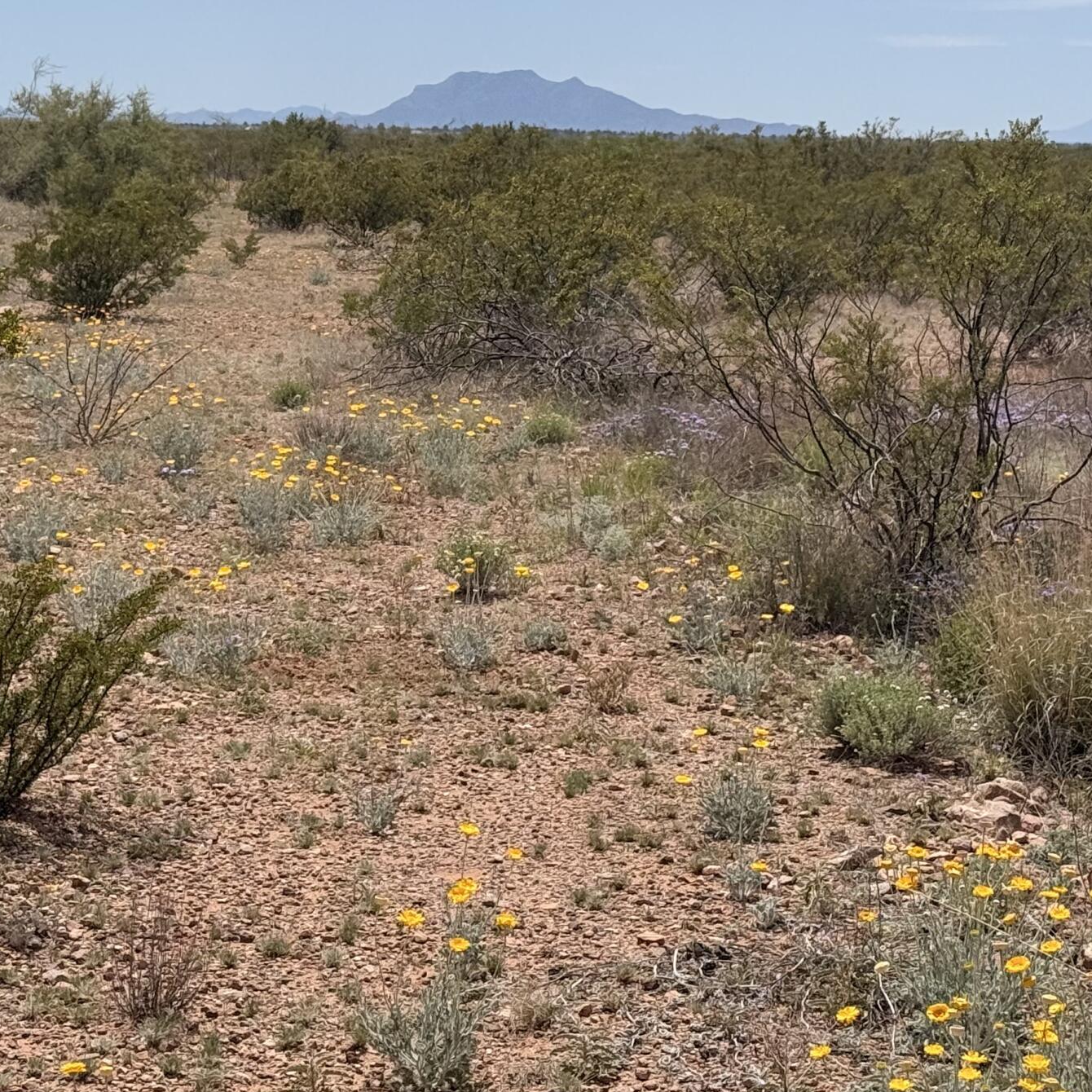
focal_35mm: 95
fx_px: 3391
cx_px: 427
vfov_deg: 18.2
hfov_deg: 18.3
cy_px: 290
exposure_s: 1/9901
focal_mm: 6.76
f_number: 1.78
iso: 80
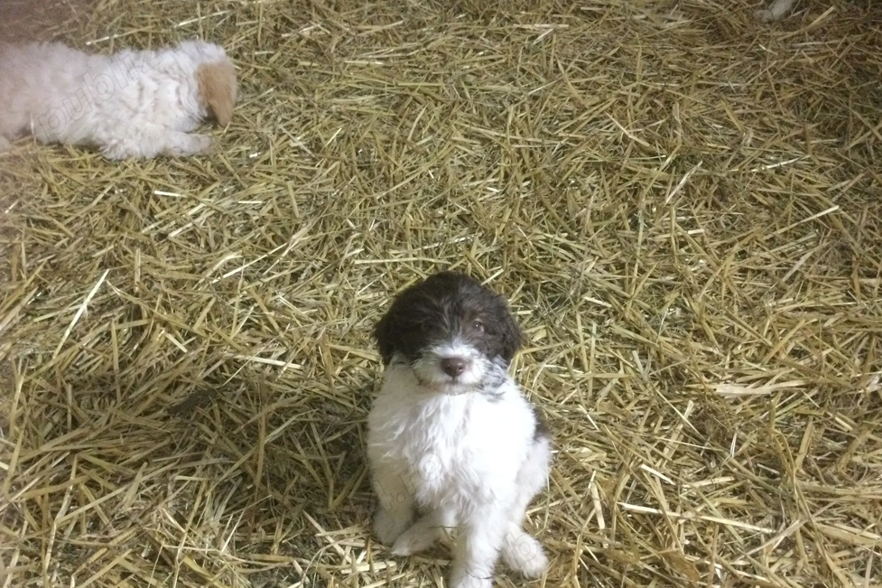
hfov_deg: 57.2
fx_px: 808
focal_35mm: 33
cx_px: 450
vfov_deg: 39.9
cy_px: 311
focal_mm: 3.3
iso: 500
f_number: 2.4
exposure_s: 1/17
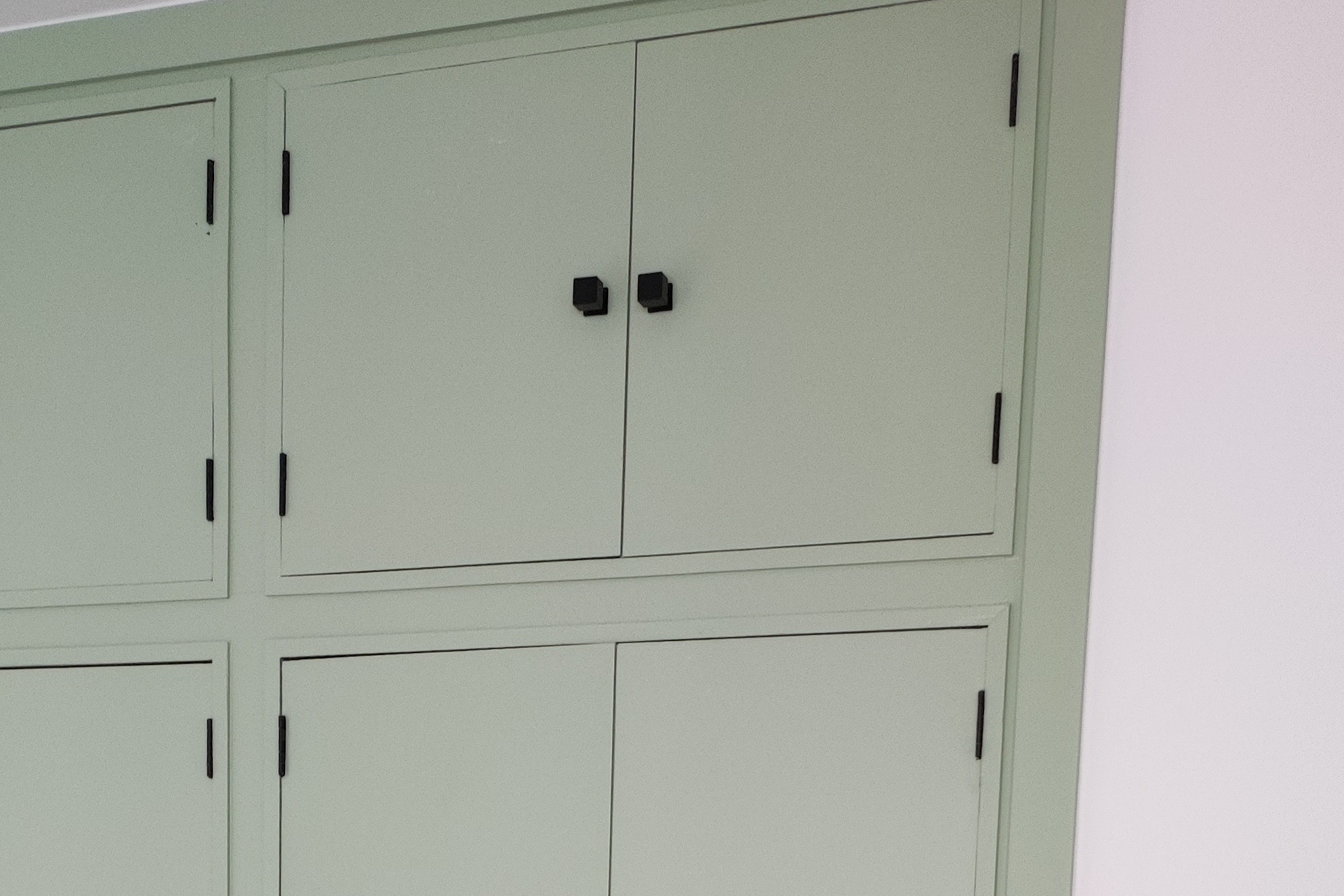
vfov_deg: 19.5
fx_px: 2240
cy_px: 1373
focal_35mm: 60
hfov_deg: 33.3
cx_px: 531
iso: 940
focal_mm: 4.7
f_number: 1.79
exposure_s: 1/50
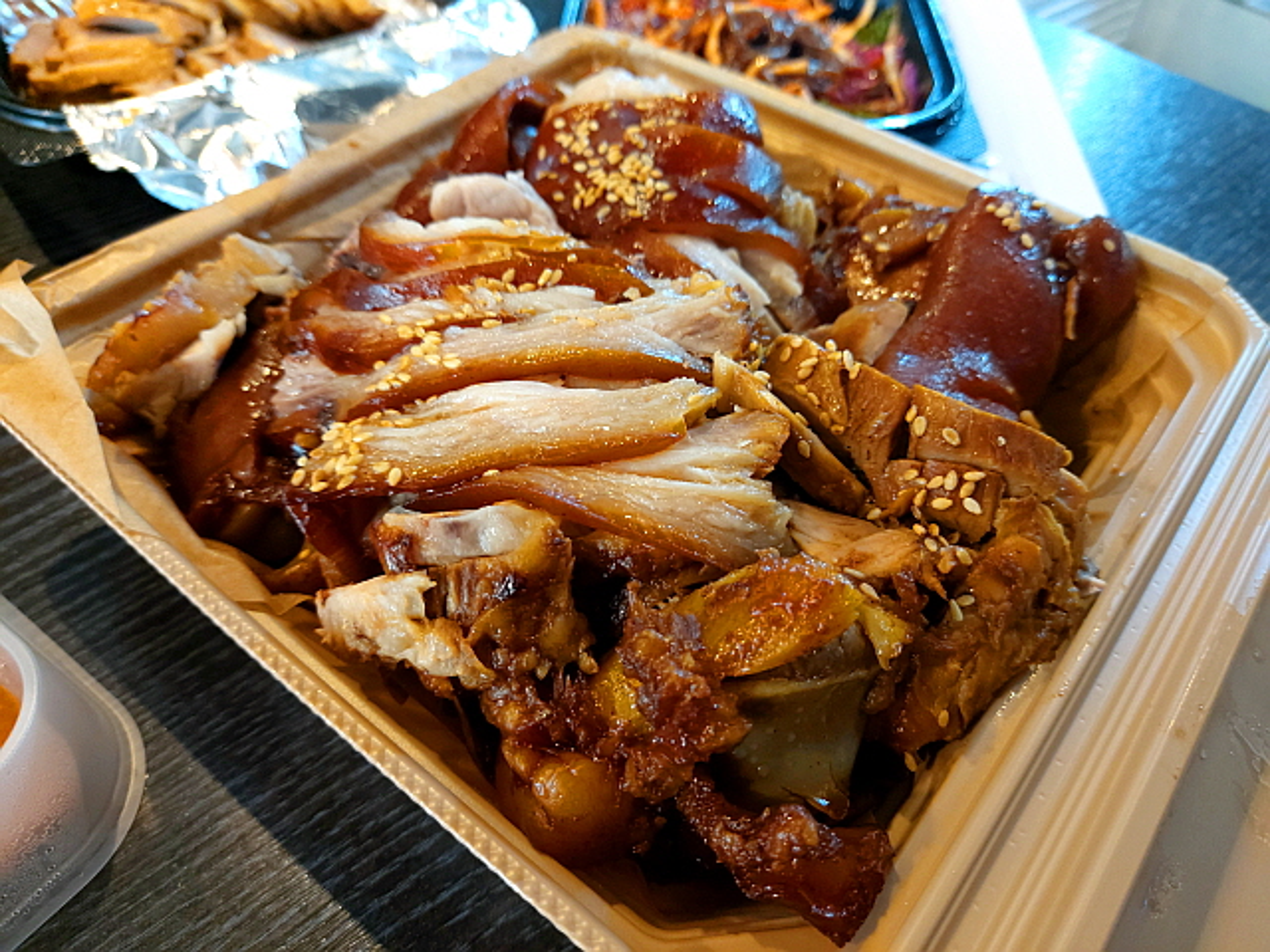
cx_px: 635
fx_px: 917
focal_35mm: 25
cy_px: 476
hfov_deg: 69.4
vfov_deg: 54.9
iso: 320
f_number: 2
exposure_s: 1/24
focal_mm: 4.58
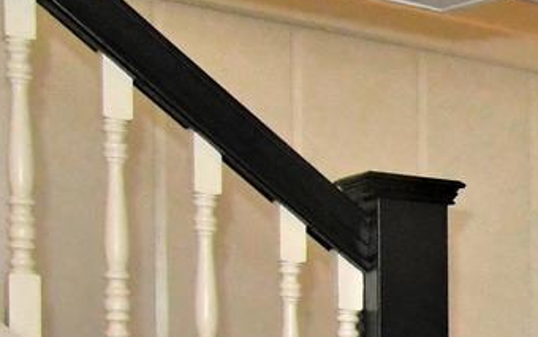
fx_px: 1350
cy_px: 426
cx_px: 1353
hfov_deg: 13.9
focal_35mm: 92
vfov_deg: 13.7
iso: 2000
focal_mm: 10
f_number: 9
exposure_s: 1/250
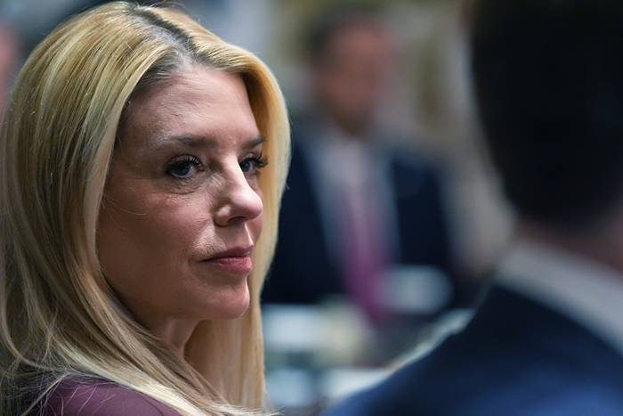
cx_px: 312
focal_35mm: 185
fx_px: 3202
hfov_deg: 11.1
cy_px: 208
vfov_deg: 7.4
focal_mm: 185
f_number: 3.5
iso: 5000
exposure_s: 1/200
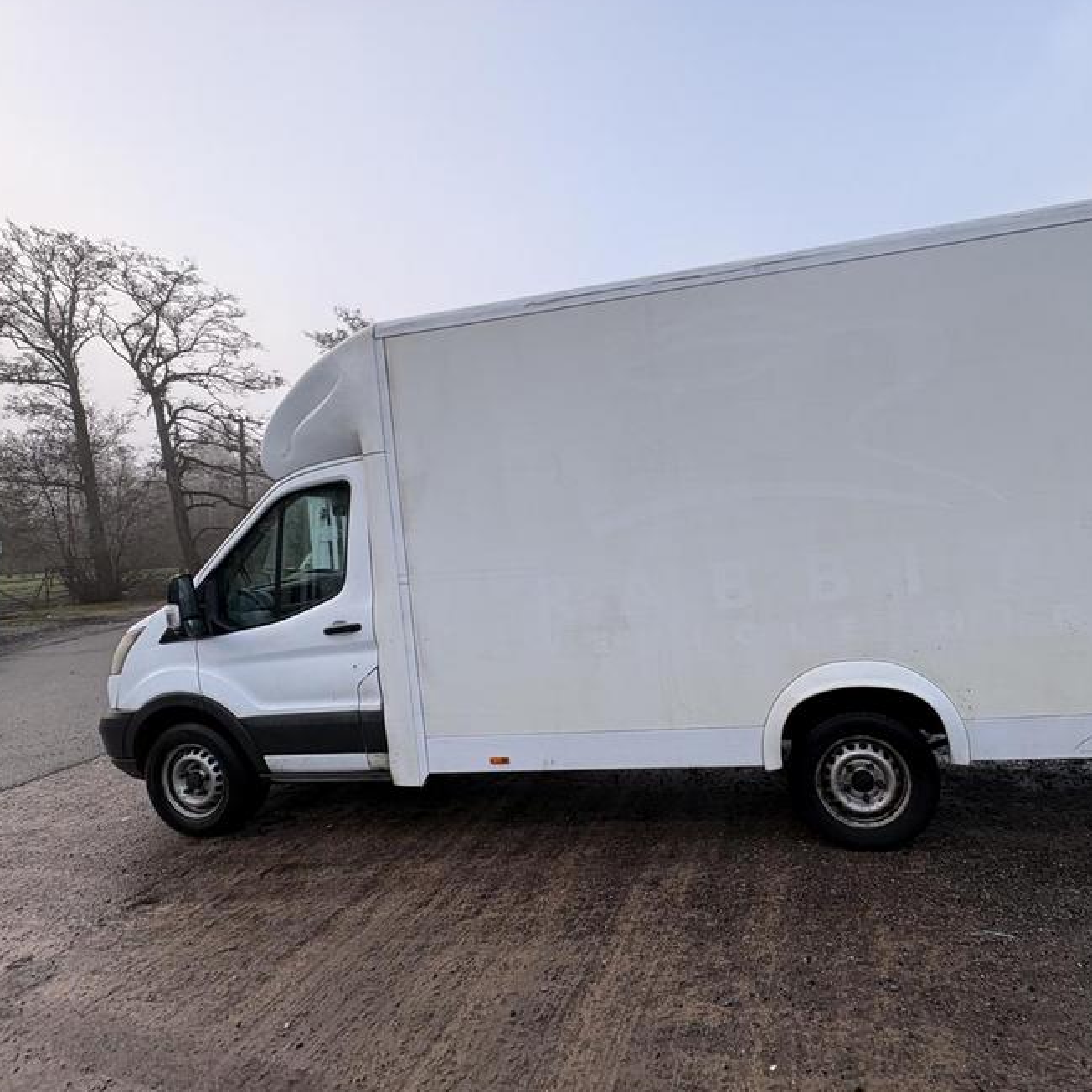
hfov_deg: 82.3
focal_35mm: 17
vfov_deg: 84.0
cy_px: 543
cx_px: 685
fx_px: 607
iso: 40
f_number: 2.2
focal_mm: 2.22
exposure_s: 1/178
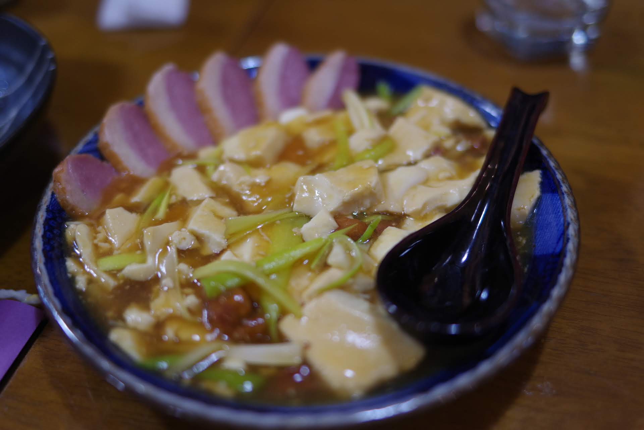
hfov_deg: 60.3
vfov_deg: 42.3
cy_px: 215
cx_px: 322
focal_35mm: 31
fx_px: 555
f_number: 1.8
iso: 640
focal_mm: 31
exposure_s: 1/25
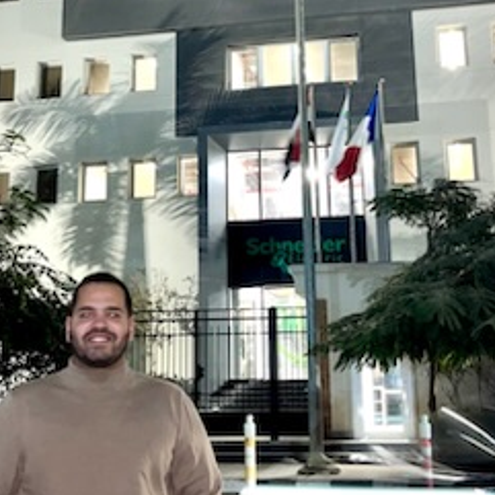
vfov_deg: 27.7
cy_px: 111
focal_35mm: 61
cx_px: 210
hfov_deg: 28.1
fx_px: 987
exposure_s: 1/4
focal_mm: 5.1
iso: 100
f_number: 1.6
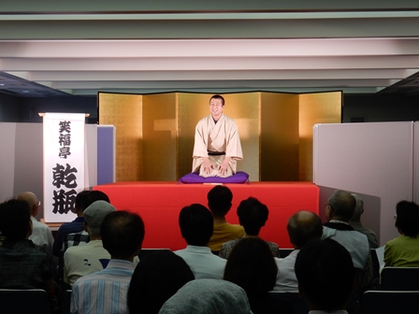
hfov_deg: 27.4
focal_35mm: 71
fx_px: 859
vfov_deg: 20.7
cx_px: 210
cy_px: 157
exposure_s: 1/30
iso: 200
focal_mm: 12.6
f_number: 4.8
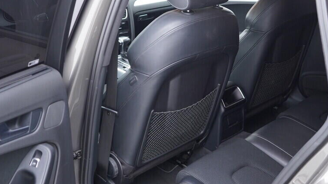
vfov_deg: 23.5
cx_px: 191
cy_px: 97
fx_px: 444
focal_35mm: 51
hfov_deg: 40.5
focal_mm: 24
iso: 400
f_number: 2.8
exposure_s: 1/40
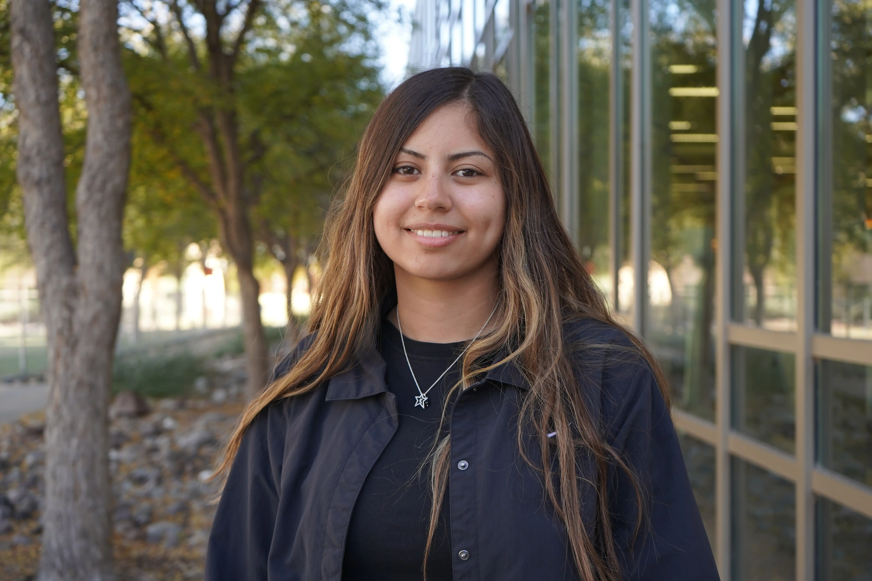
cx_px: 436
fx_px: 1066
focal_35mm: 44
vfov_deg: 30.5
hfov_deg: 44.5
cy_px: 290
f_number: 4.5
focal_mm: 44
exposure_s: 1/160
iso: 320
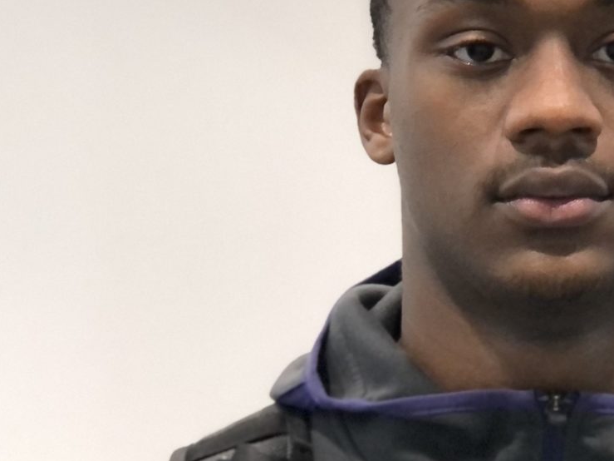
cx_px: 473
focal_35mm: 158
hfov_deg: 12.5
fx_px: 2802
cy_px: 359
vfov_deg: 9.4
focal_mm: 6.6
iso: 250
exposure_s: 1/30
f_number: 2.8
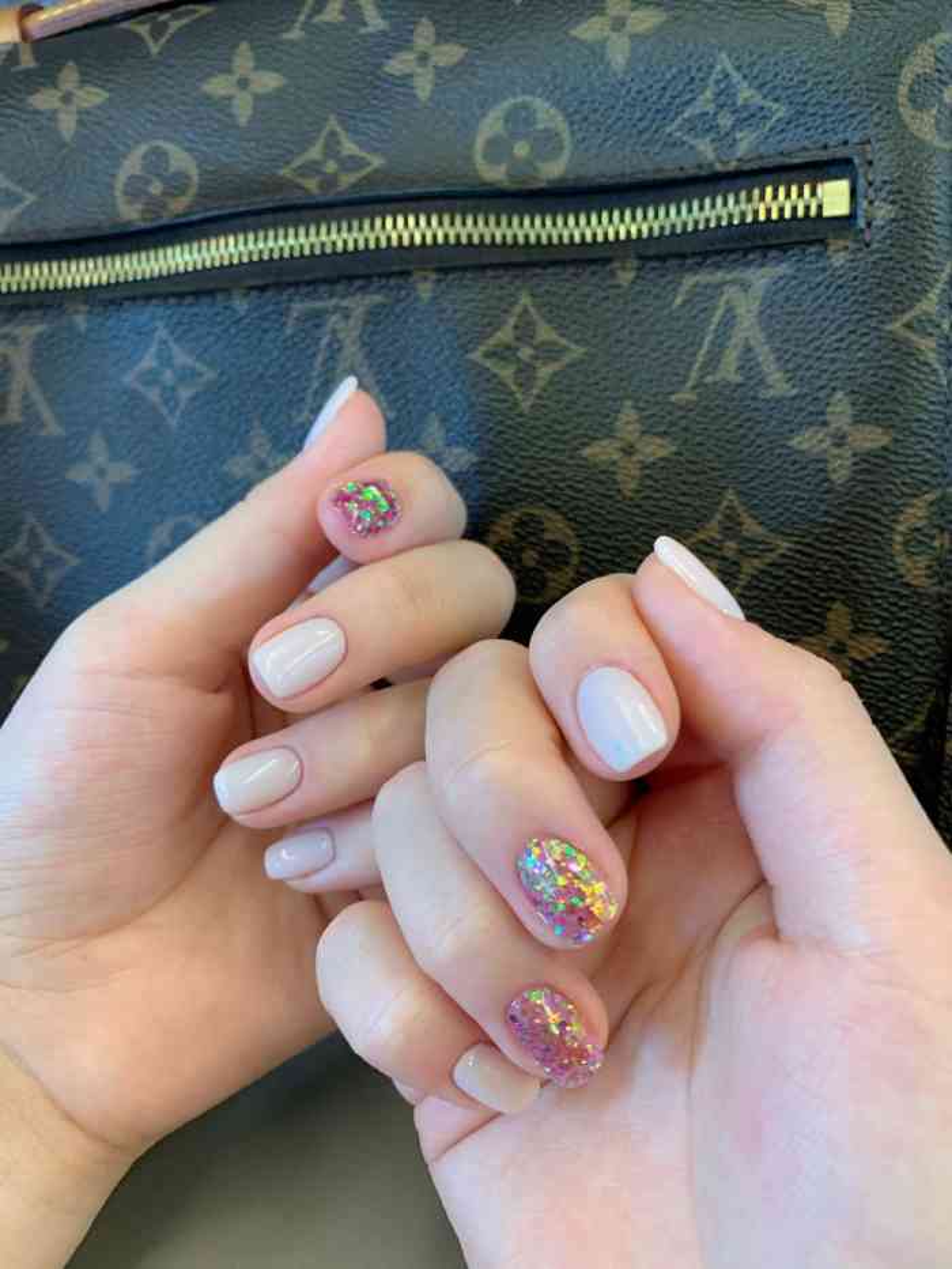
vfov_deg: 67.3
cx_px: 476
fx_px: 953
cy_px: 634
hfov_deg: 53.1
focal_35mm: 26
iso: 250
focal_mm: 4.25
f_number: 1.8
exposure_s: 1/60.2
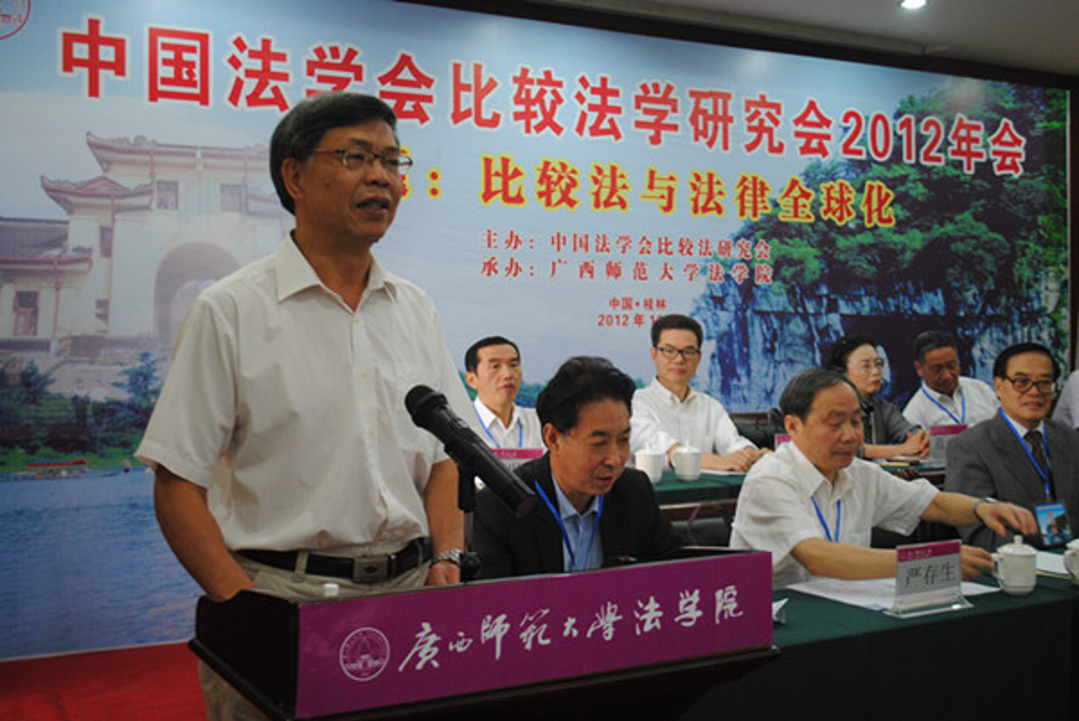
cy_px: 360
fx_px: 1260
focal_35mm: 42
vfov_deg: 31.9
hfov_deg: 46.4
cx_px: 540
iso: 400
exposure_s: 1/30
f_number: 4.5
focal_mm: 28
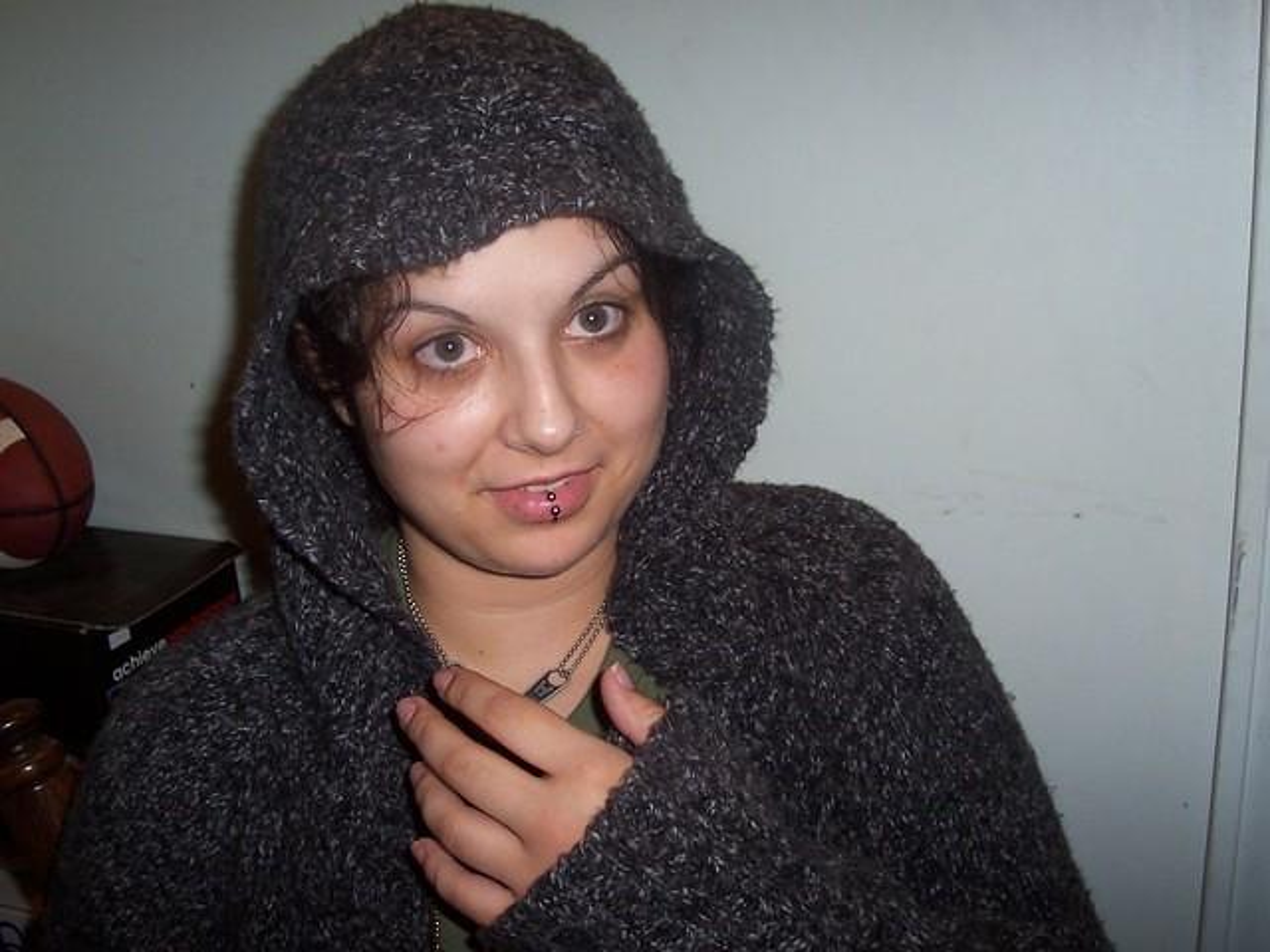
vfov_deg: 38.7
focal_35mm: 37
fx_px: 1357
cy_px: 476
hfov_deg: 50.1
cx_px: 635
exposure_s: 1/60
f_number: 2.8
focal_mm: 5.6
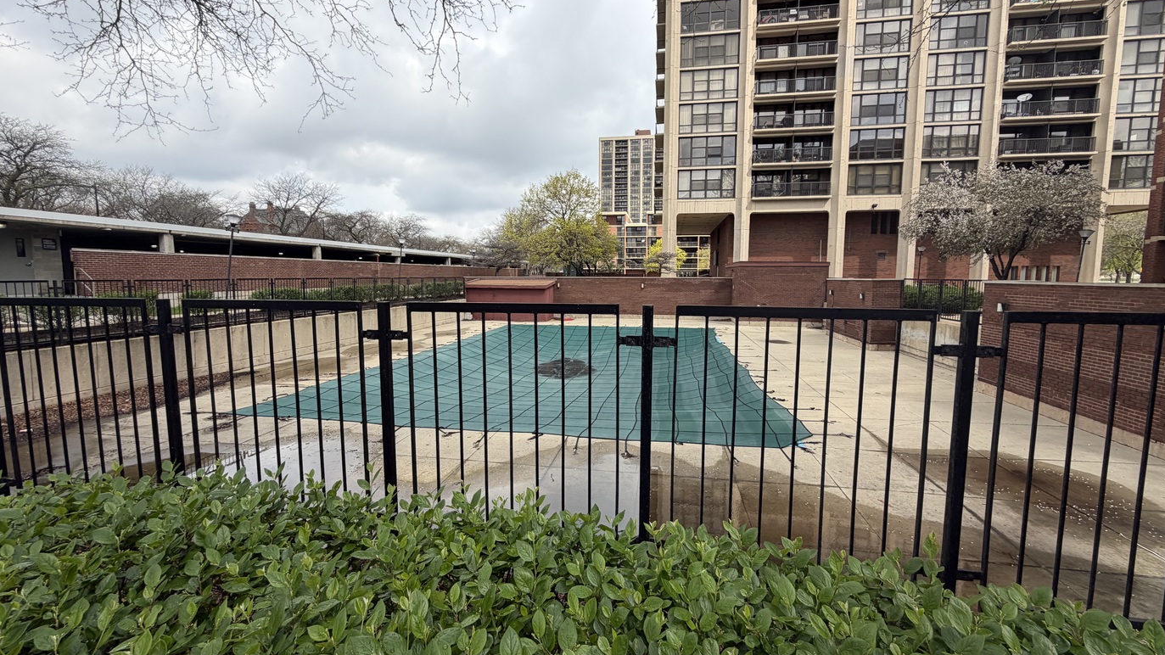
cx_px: 584
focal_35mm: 16
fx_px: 494
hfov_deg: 99.4
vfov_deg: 67.1
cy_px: 320
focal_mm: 2.22
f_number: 2.2
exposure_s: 1/770
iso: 32
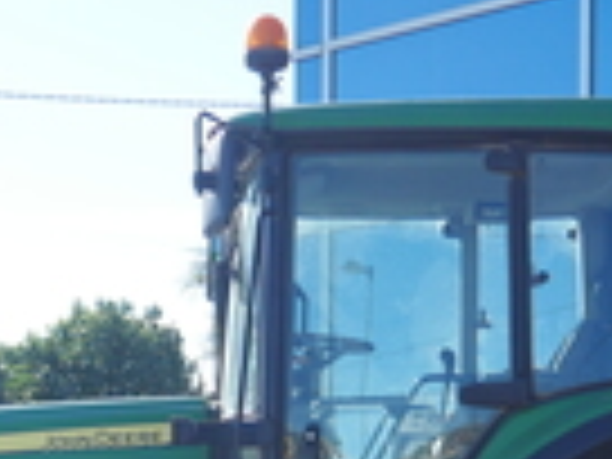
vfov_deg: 12.6
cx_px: 277
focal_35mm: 113
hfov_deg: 17.4
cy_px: 626
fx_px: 1998
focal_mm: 14
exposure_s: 1/800
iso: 200
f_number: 3.5
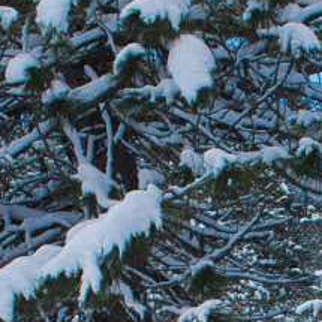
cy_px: 435
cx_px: 407
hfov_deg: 13.2
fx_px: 1347
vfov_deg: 13.1
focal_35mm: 128
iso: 400
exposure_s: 1/250
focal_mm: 18
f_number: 10
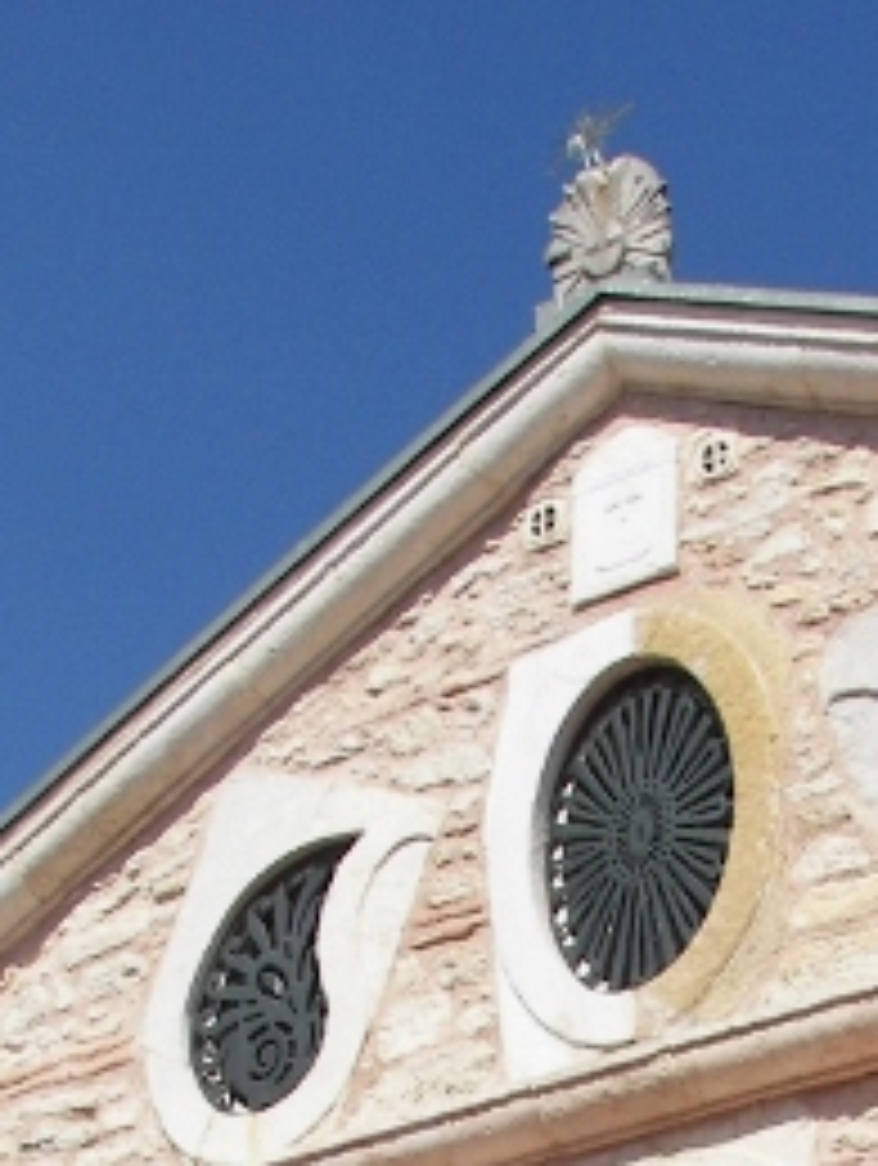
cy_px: 1567
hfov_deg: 13.3
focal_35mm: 111
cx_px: 608
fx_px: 3745
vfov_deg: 16.6
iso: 50
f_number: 4
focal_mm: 6
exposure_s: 1/800
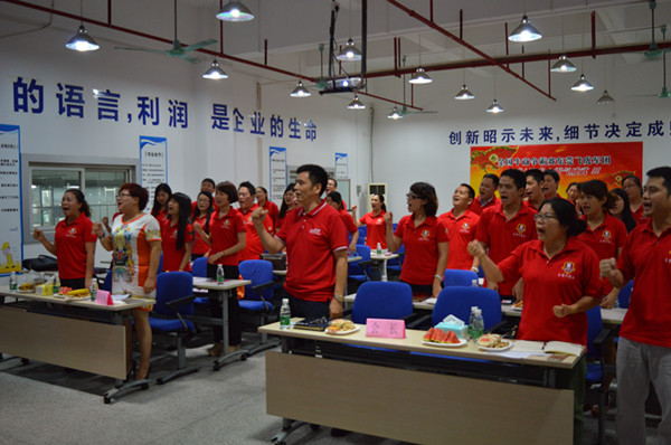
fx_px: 614
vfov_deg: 39.8
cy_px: 222
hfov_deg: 57.3
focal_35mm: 33
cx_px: 336
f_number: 3.8
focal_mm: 22
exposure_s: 1/60
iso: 720
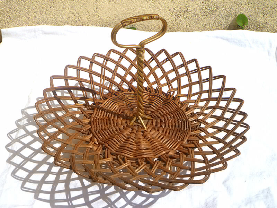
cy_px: 104
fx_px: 376
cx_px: 138
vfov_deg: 30.9
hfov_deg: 40.4
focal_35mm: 47
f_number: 11
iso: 80
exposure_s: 1/320
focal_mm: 8.4
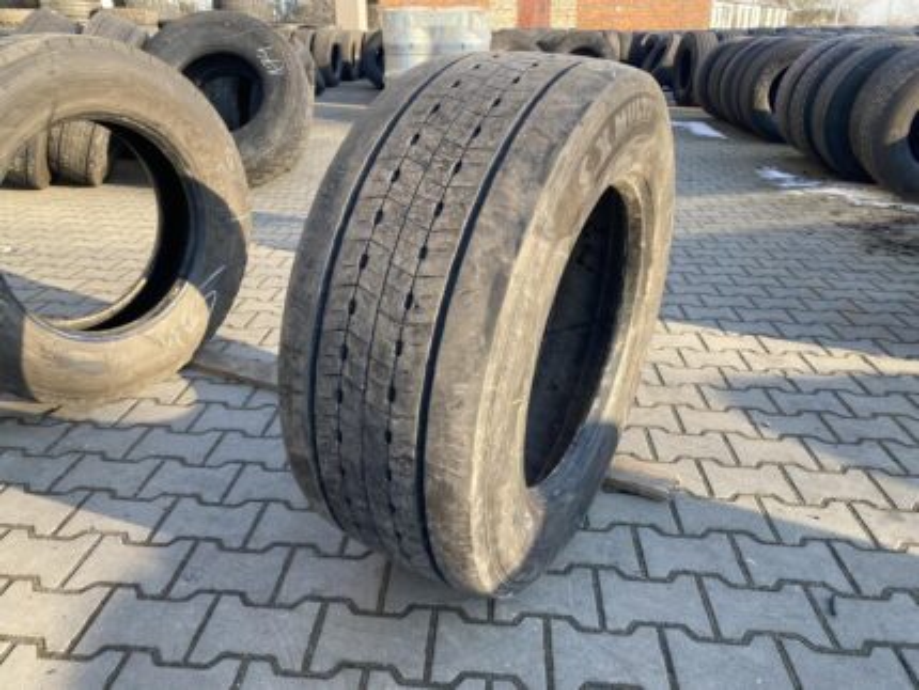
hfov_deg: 67.3
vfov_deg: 53.1
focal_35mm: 26
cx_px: 460
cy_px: 345
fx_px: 691
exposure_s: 1/197
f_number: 1.8
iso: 32
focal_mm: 4.25
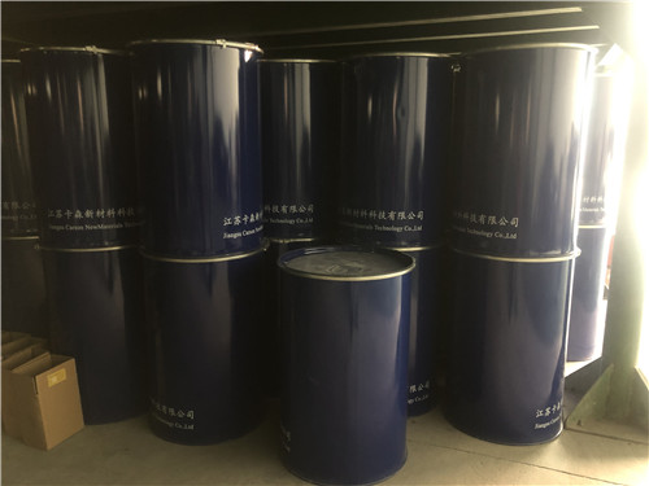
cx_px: 324
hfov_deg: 63.4
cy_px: 243
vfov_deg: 49.7
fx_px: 525
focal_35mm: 28
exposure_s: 1/6
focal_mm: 4
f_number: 1.8
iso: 100
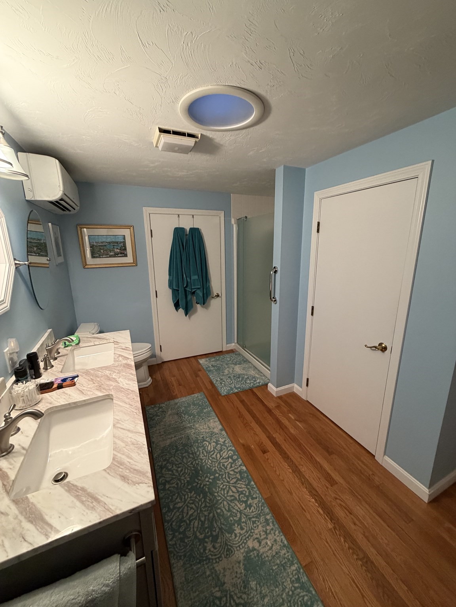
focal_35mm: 14
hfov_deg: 85.7
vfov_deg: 102.1
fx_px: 246
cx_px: 228
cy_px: 304
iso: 320
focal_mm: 2.22
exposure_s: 1/60
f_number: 2.2
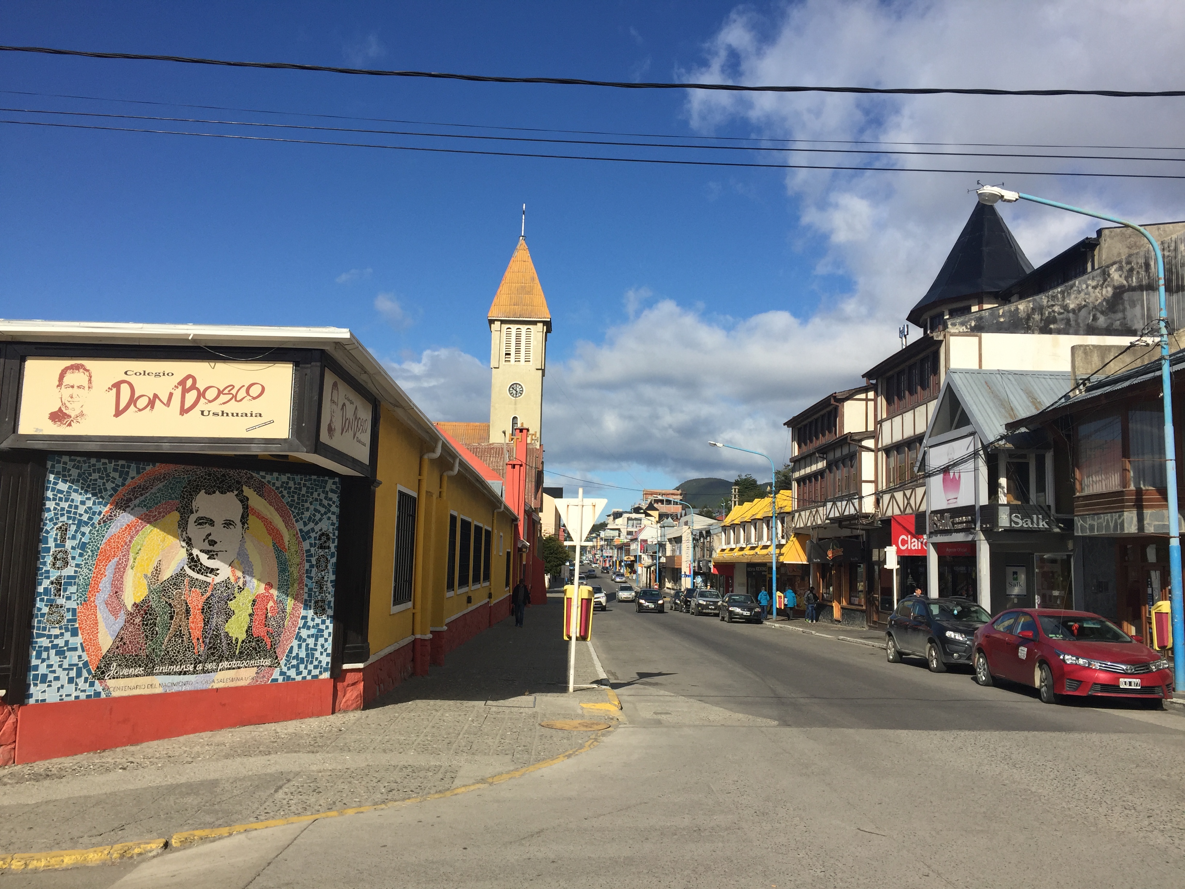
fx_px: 993
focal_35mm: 29
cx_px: 592
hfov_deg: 61.7
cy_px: 444
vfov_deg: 48.2
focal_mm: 4.15
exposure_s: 1/3300
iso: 32
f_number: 2.2
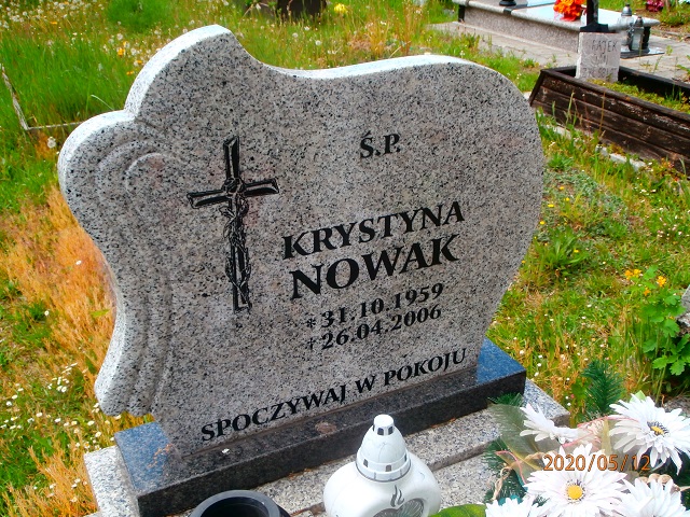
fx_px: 757
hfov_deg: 49.0
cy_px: 258
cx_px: 345
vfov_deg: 37.7
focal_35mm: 38
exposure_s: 1/320
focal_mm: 6.67
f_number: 3.9
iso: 100
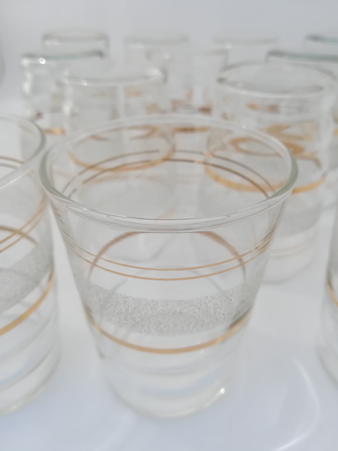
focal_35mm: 26
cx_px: 169
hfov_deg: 53.1
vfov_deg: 67.3
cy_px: 226
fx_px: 338
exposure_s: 1/791
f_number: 2.2
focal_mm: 3.83
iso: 50
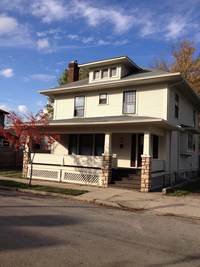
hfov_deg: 40.7
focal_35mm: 35
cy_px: 134
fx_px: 270
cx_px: 100
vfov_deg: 52.6
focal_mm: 4.28
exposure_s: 1/1623
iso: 50
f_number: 2.4
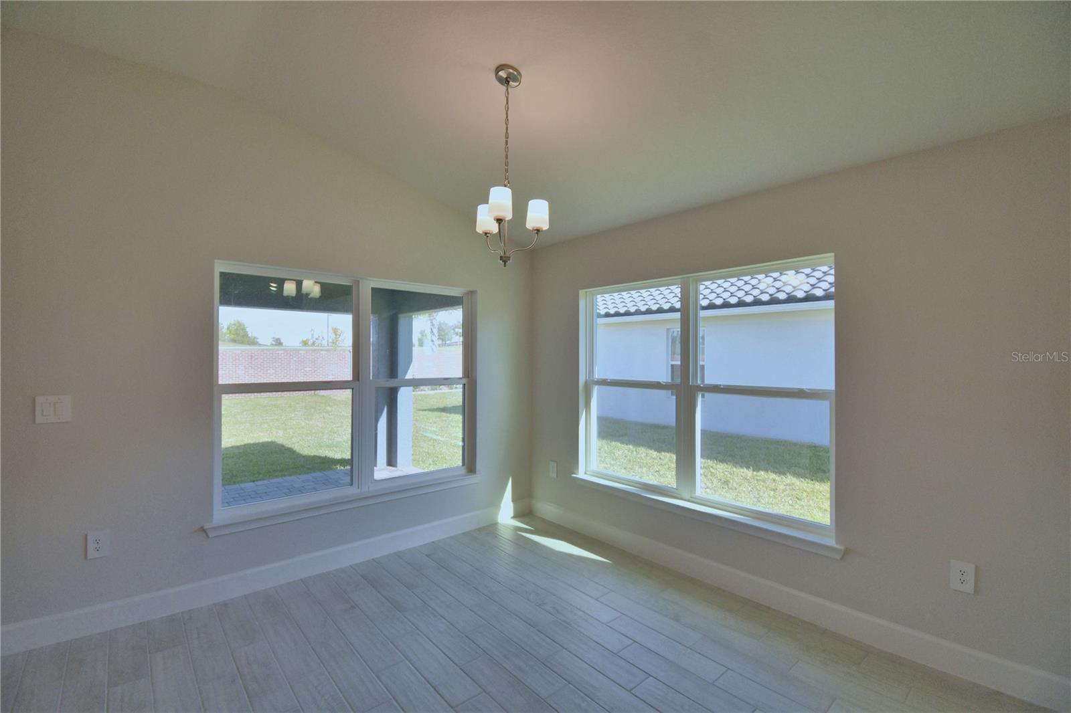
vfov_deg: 77.3
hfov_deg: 100.4
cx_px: 536
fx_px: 446
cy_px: 356
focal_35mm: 15
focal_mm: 10
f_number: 4.5
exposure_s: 1/320
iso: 200
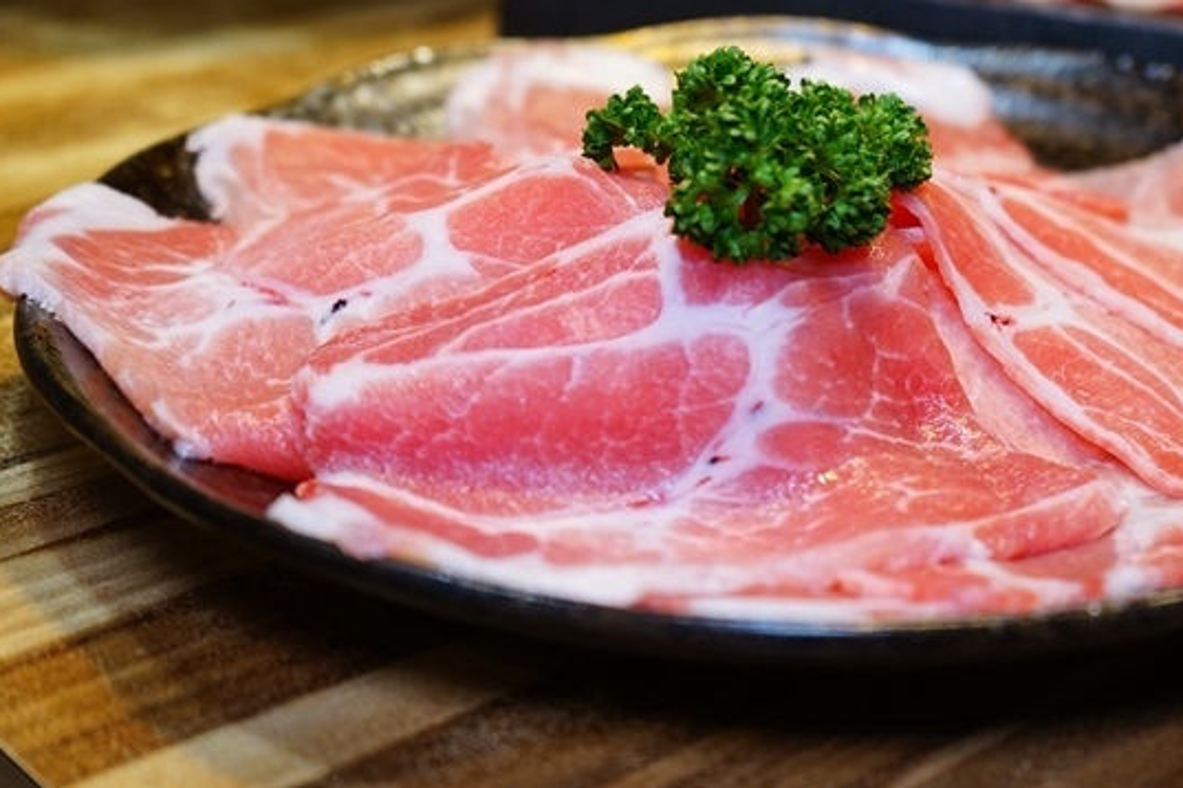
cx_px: 784
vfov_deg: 19.3
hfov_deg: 28.7
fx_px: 2300
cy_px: 210
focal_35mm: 70
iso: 1000
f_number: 4.5
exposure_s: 1/60
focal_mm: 47
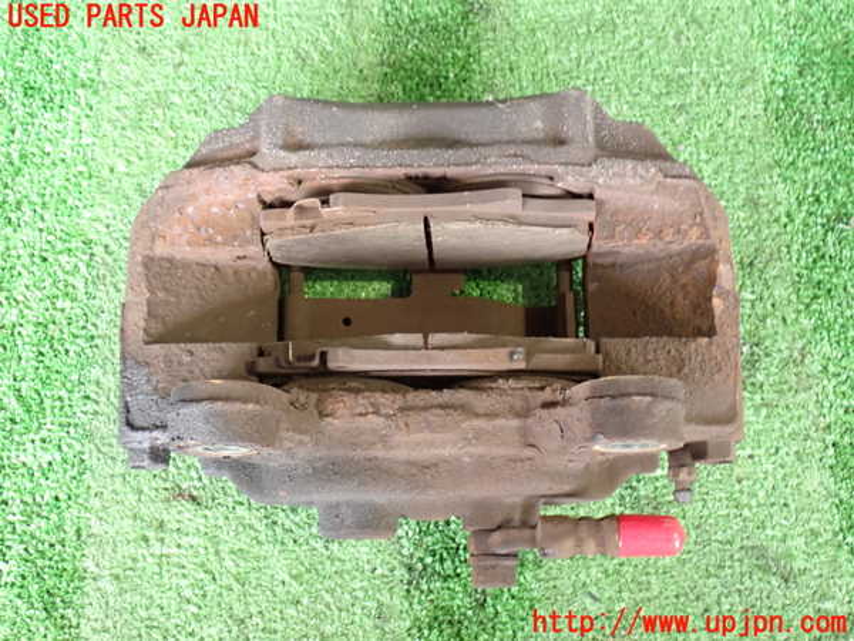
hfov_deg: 40.4
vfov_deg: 30.9
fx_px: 1160
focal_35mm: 47
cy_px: 320
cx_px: 427
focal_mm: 8.4
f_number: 3.1
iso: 800
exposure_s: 1/30
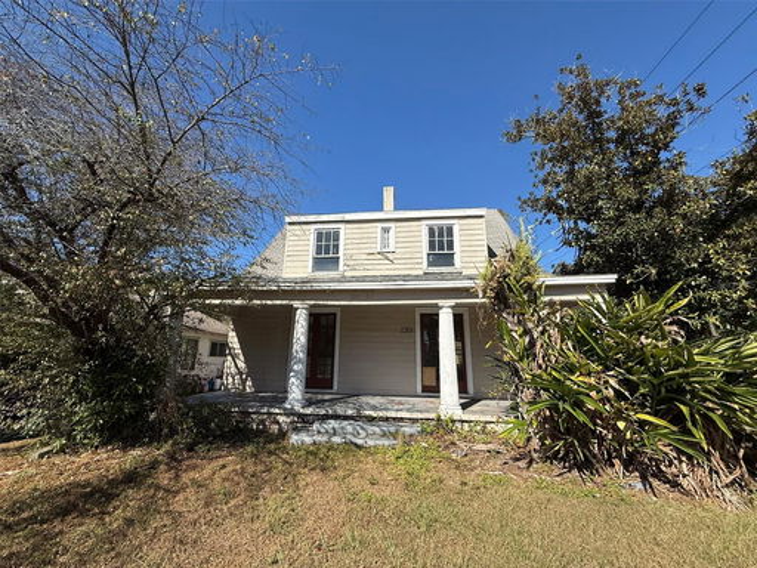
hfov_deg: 102.1
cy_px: 284
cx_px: 378
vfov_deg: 85.7
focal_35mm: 14
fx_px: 306
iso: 50
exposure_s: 1/2841
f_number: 2.2
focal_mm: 2.22
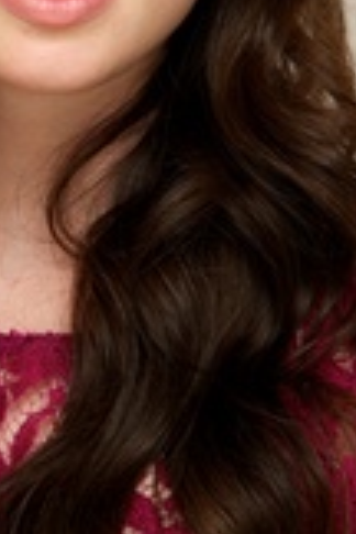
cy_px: 92
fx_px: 6941
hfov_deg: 2.9
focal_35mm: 468
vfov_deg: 4.4
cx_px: 30
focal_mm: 190
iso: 400
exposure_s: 1/60
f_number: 5.6
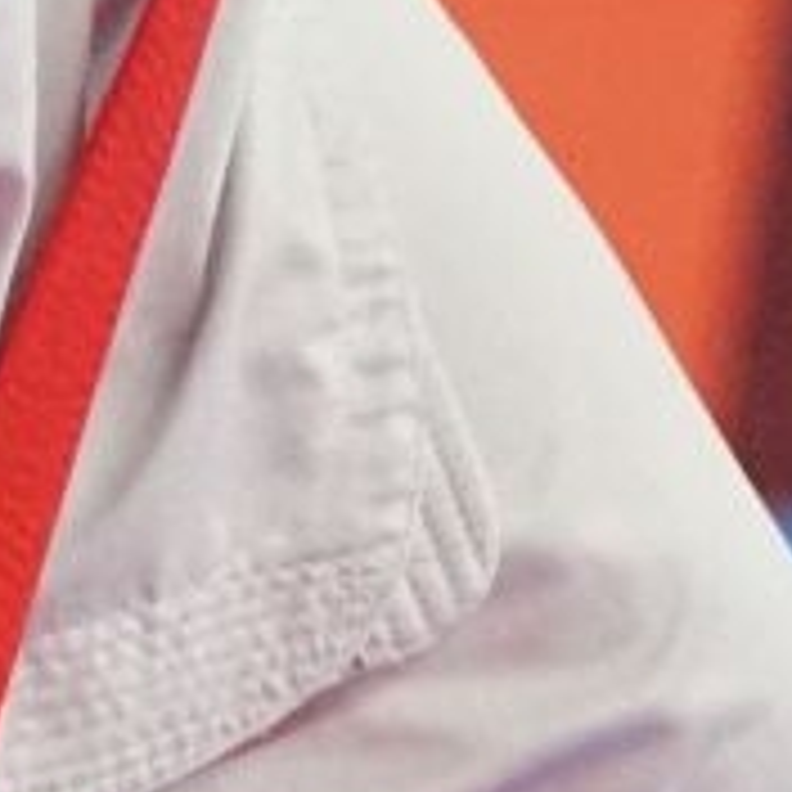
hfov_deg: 0.9
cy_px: -1490
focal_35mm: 1956
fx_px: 50632
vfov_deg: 0.9
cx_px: 2115
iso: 3200
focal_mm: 150
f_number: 2.8
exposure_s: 1/2000
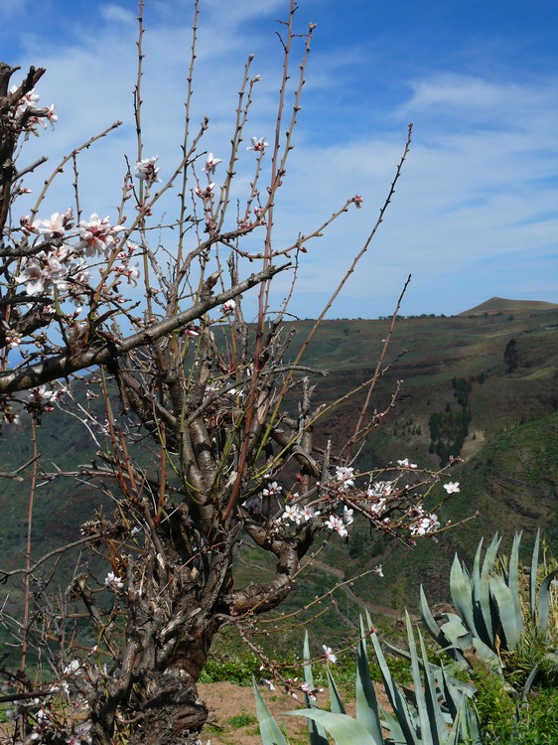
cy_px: 372
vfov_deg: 32.2
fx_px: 1290
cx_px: 279
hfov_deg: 24.4
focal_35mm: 60
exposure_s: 1/200
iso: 100
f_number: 5.6
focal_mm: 12.6
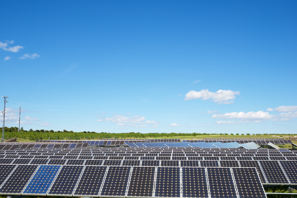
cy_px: 103
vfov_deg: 33.4
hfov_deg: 48.4
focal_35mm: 40
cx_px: 146
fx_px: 330
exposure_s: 1/200
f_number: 11
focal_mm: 38
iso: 100
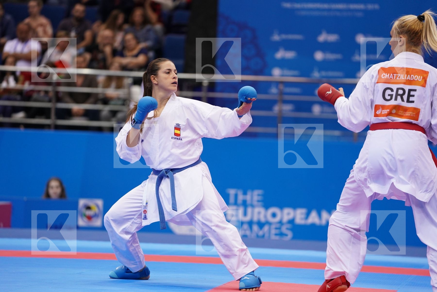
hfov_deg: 10.3
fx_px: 2428
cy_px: 146
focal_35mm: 200
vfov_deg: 6.9
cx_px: 218
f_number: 2.8
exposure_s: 1/1000
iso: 1600
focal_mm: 200
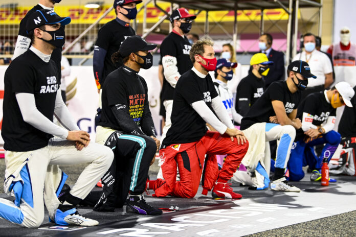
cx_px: 178
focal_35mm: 110
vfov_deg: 12.5
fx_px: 1088
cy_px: 118
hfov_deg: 18.6
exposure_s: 1/500
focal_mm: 110
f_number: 3.2
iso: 1600
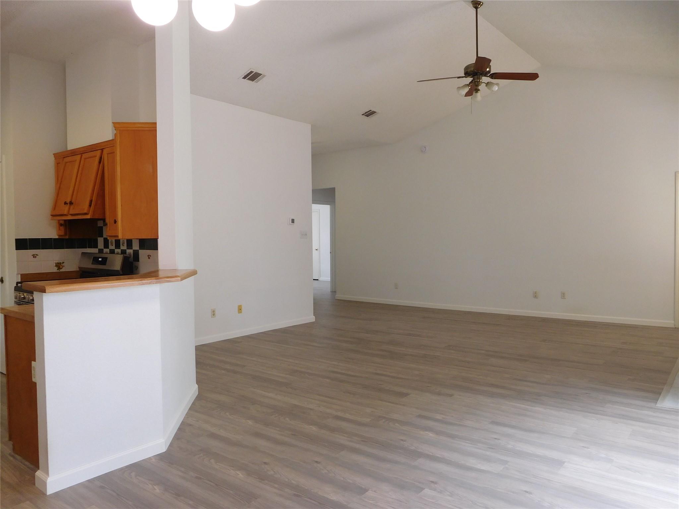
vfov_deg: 54.9
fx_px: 490
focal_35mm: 25
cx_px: 340
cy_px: 254
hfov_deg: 69.4
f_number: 3.4
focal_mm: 4.5
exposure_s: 1/30
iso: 125
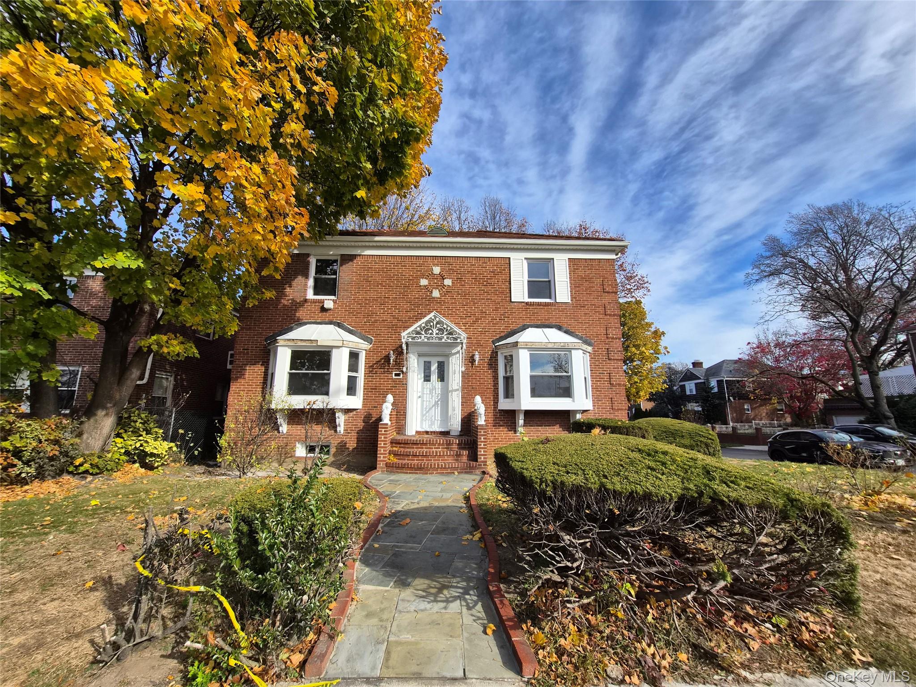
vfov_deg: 89.9
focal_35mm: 13
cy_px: 344
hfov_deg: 106.2
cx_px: 458
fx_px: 344
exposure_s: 1/874
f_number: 2.2
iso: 25
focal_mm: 1.7
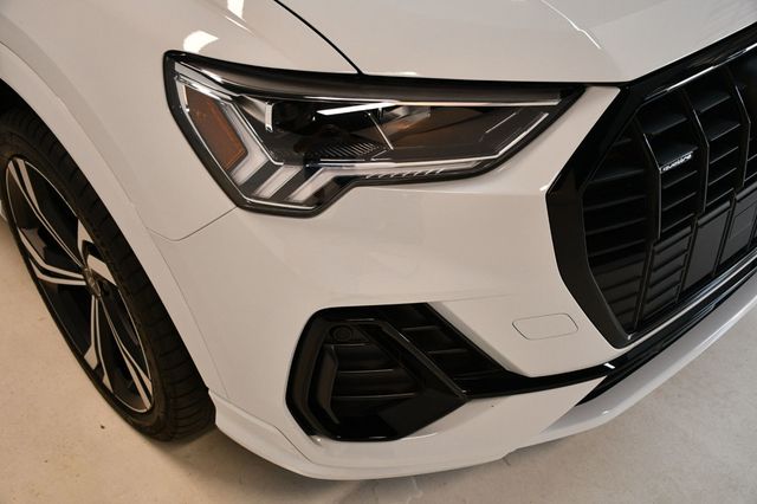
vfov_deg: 34.2
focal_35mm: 39
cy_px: 252
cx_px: 378
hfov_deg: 49.6
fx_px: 820
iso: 800
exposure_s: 1/125
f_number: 3.8
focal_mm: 26
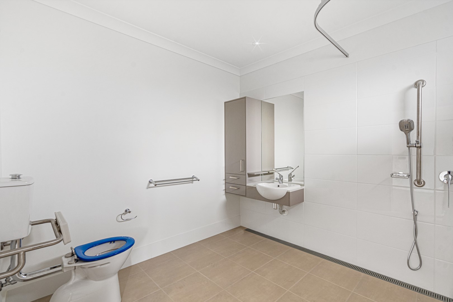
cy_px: 151
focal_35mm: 16
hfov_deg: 96.7
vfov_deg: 73.7
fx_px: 201
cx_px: 226
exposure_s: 1/5
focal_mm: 16
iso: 800
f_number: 7.1
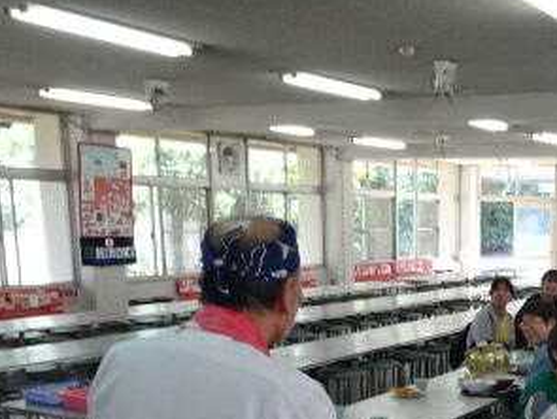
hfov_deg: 35.1
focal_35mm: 52
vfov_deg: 26.8
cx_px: 478
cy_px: 402
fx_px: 838
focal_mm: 4.1
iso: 200
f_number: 3.5
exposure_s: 1/30
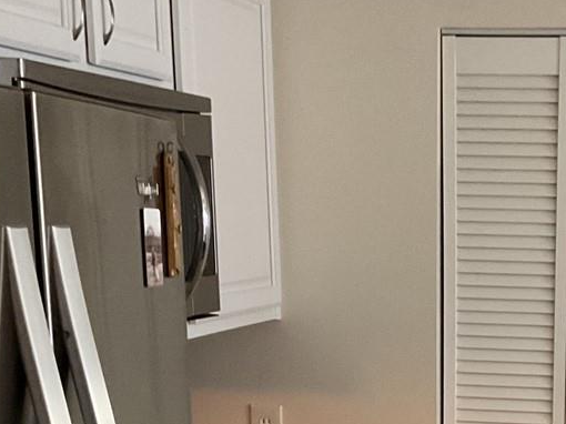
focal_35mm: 91
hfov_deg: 21.0
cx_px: 540
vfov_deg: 15.4
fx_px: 1487
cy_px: 565
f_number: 1.8
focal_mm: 3
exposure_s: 1/40
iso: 320
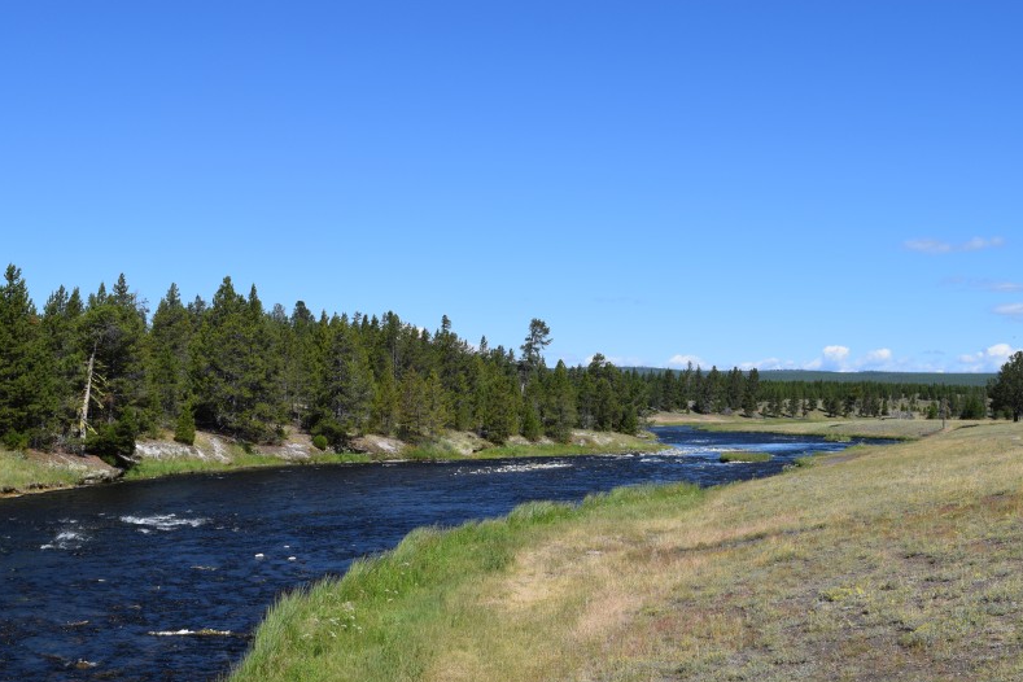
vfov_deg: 27.7
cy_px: 351
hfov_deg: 40.5
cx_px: 576
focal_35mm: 49
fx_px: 1382
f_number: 10
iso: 200
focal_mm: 25
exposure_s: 1/400
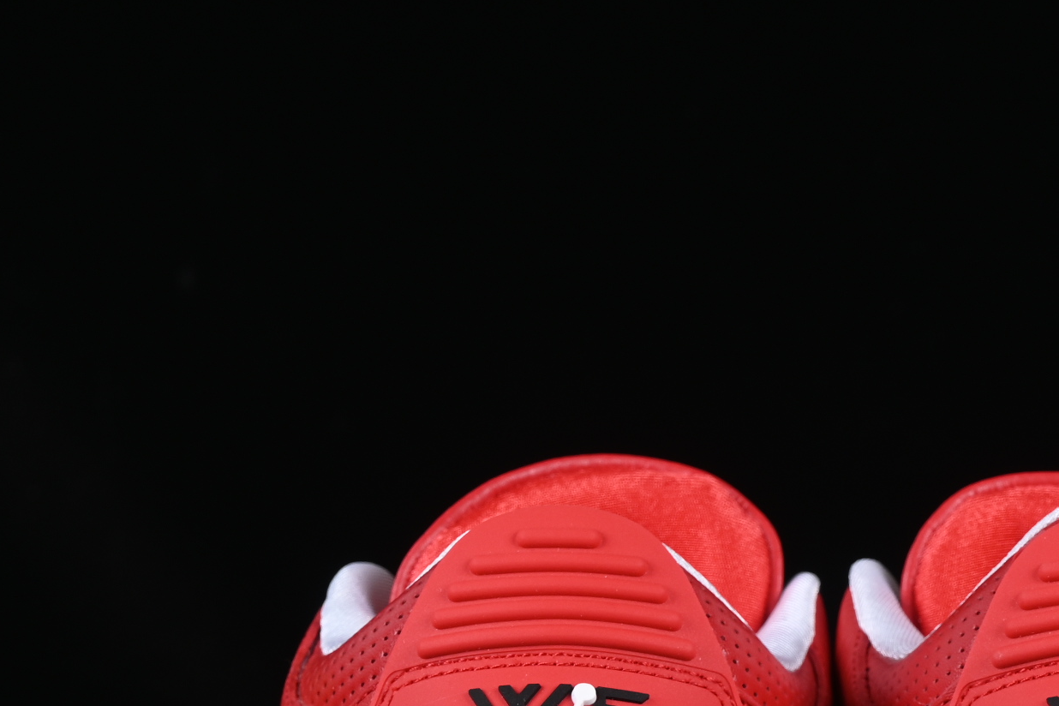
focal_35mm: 169
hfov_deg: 12.1
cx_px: 813
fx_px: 4971
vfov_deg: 8.1
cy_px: 769
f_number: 8
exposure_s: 1/80
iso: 160
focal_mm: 50
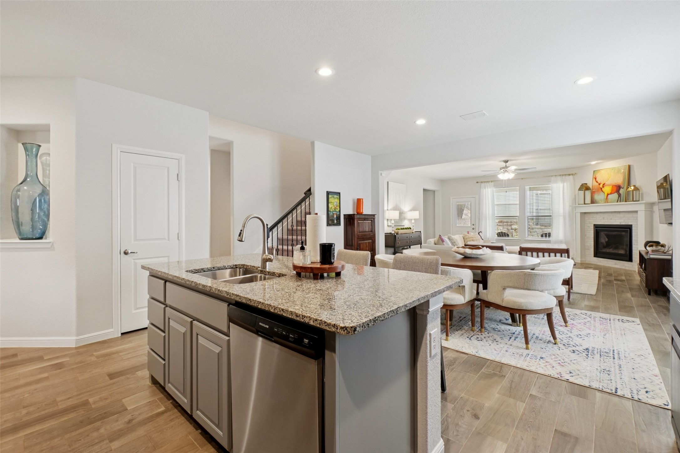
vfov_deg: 77.3
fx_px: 283
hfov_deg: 100.4
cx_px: 340
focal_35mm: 15
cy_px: 226
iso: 400
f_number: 8
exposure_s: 1/6
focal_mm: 10
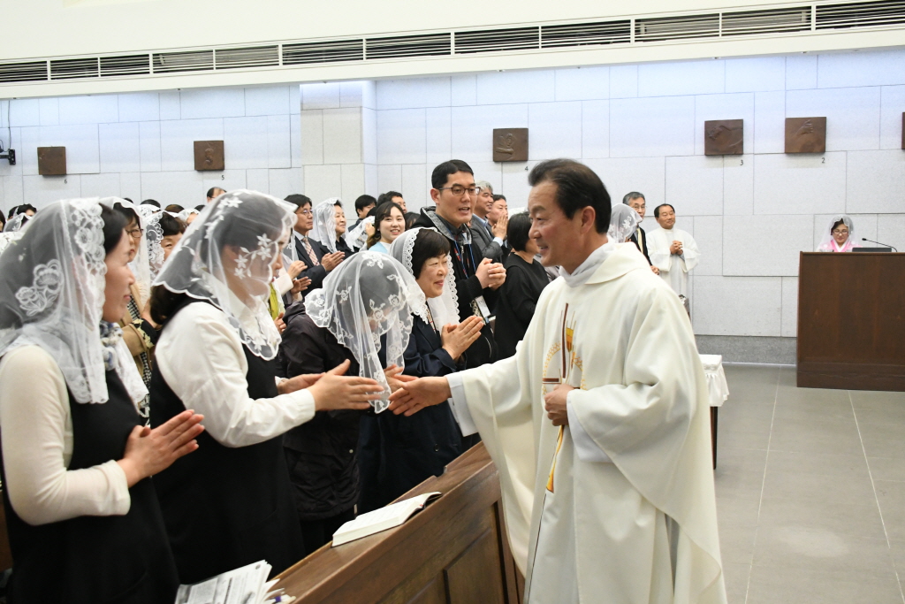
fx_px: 980
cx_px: 452
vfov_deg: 34.2
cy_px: 302
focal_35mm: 39
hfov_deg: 49.5
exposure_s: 1/100
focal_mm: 26
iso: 4000
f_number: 4.5
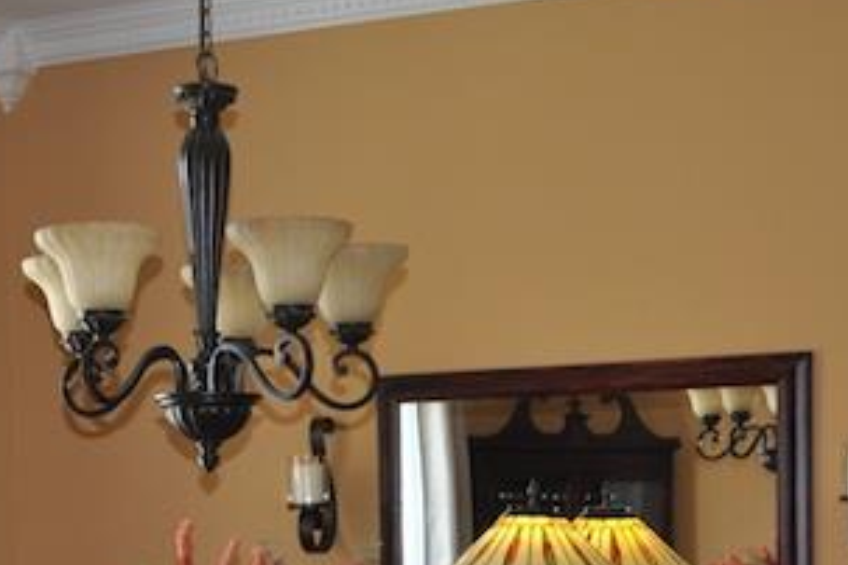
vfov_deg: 15.3
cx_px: 274
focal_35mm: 87
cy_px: 617
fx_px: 2049
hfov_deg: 23.3
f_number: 4
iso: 450
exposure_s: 1/125
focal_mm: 22
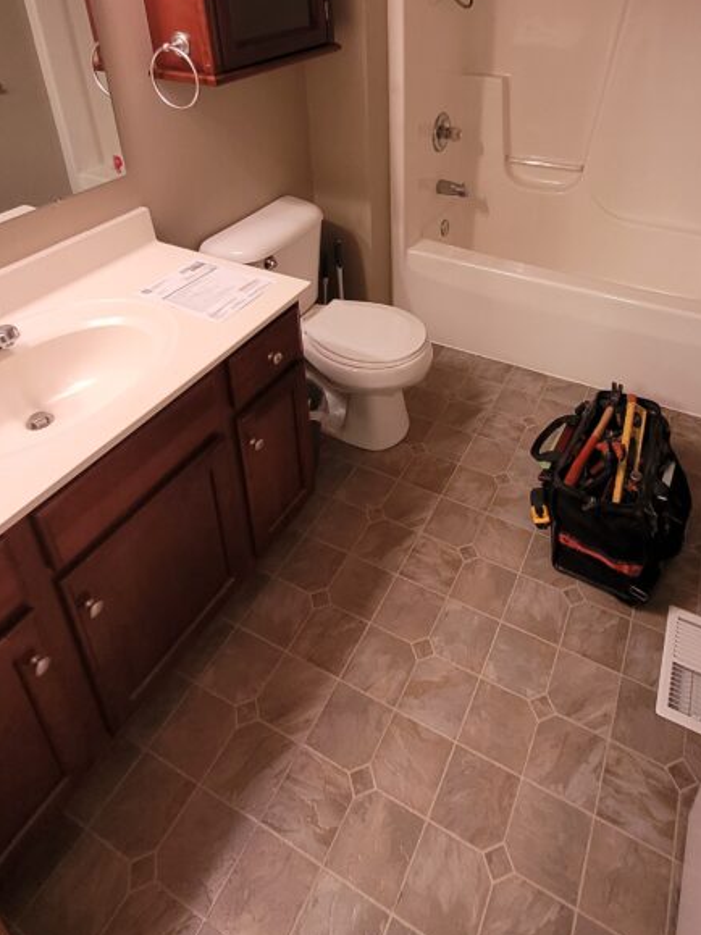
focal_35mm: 23
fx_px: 621
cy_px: 233
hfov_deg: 58.2
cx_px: 436
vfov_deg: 69.0
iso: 320
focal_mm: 1.74
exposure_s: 1/40
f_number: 2.2
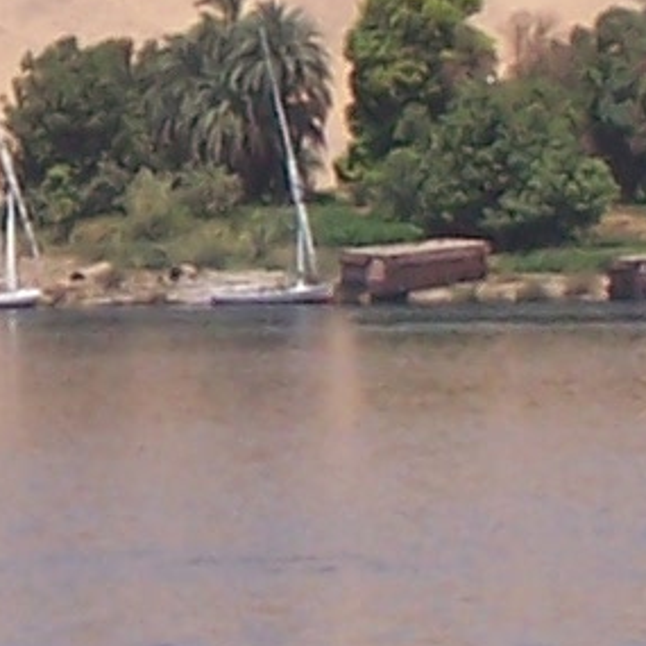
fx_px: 11296
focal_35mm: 535
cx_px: -419
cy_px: -138
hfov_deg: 3.3
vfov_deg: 3.3
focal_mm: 12.4
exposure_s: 1/350
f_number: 6.3
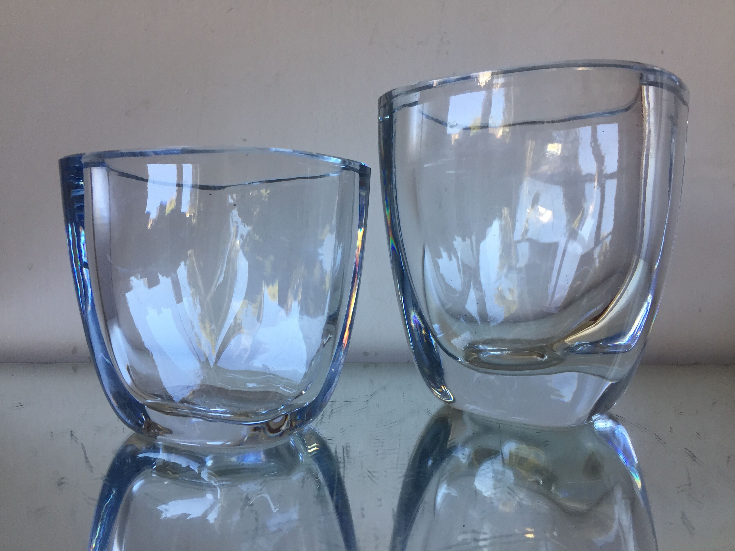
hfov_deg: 61.7
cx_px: 368
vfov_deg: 48.2
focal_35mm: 29
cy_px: 276
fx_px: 616
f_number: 2.2
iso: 32
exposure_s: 1/33
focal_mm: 4.15
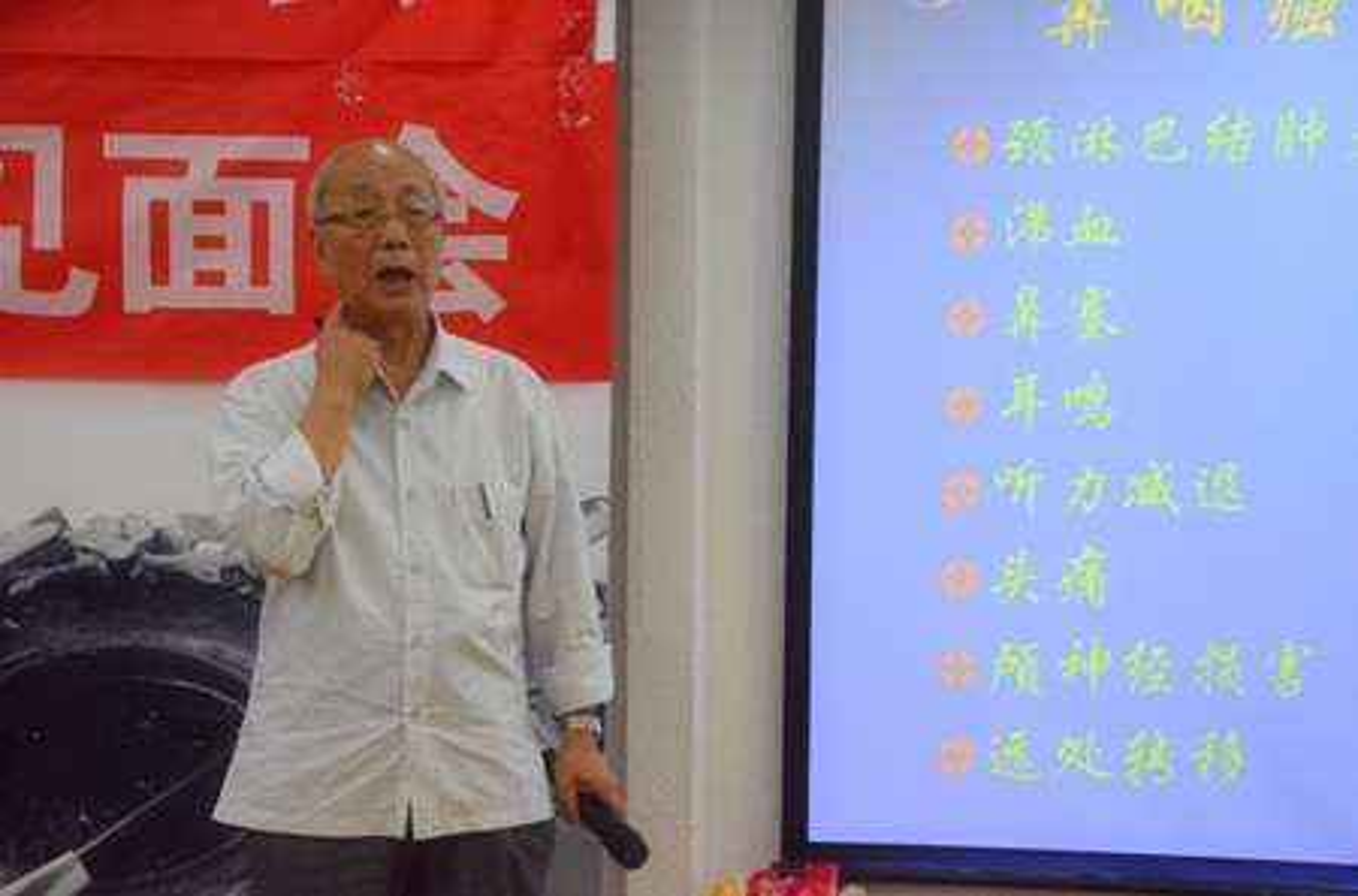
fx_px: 3723
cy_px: 448
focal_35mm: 99
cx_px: 679
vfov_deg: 13.7
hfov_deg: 20.7
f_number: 6.3
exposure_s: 1/160
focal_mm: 66
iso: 6400
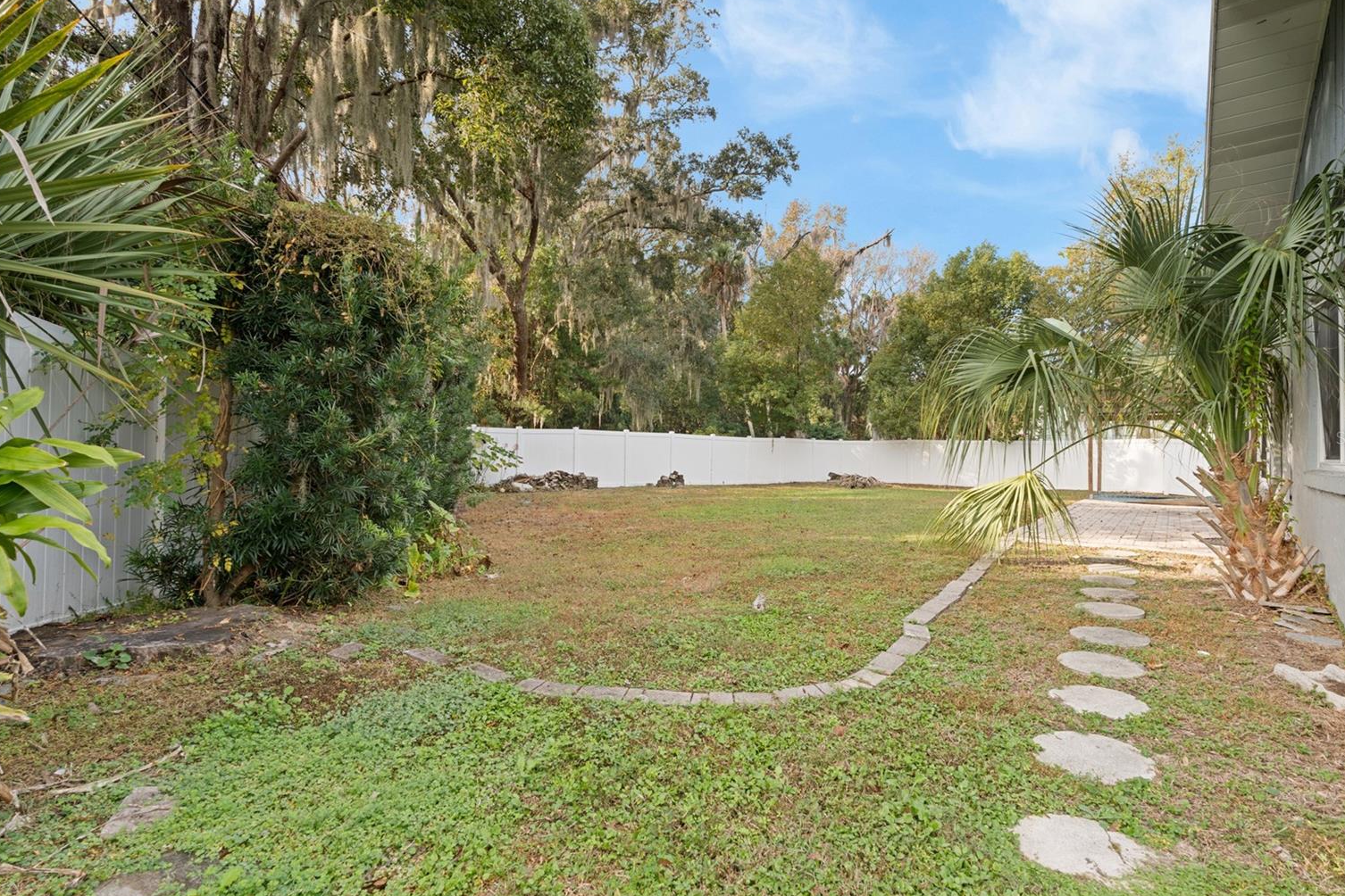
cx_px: 701
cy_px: 437
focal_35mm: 17
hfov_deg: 93.2
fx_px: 635
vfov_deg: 70.4
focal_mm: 16
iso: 250
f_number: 6.3
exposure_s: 1/50
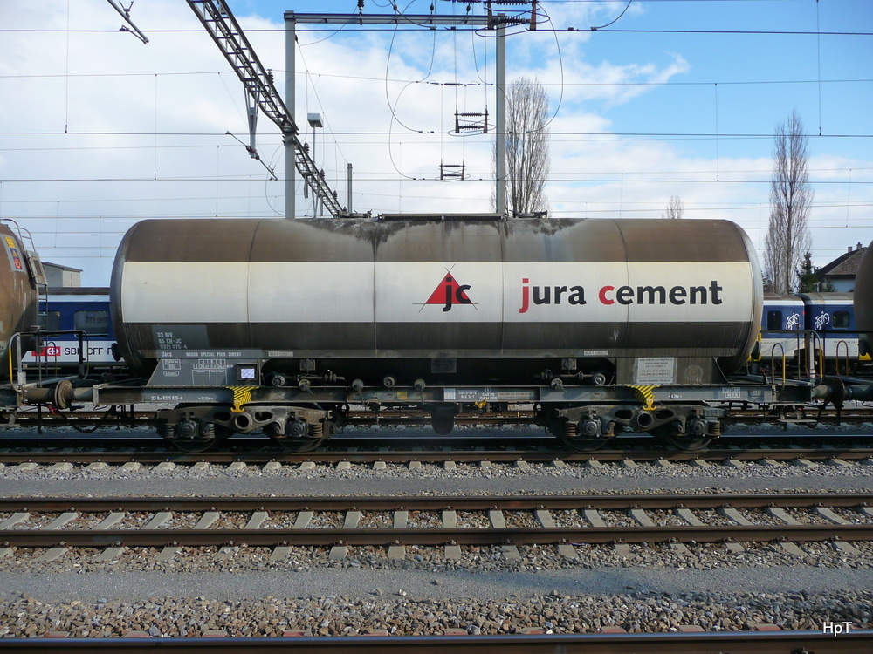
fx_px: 706
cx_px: 436
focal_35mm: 28
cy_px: 327
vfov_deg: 49.7
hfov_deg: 63.4
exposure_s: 1/800
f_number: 3.3
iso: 160
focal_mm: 4.7
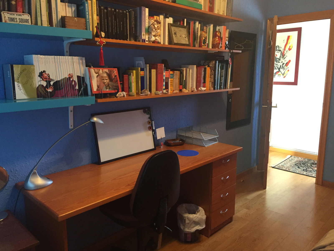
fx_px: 280
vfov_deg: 48.2
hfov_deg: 61.7
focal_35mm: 29
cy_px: 126
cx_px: 167
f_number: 2.2
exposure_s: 1/33
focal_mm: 4.15
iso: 250
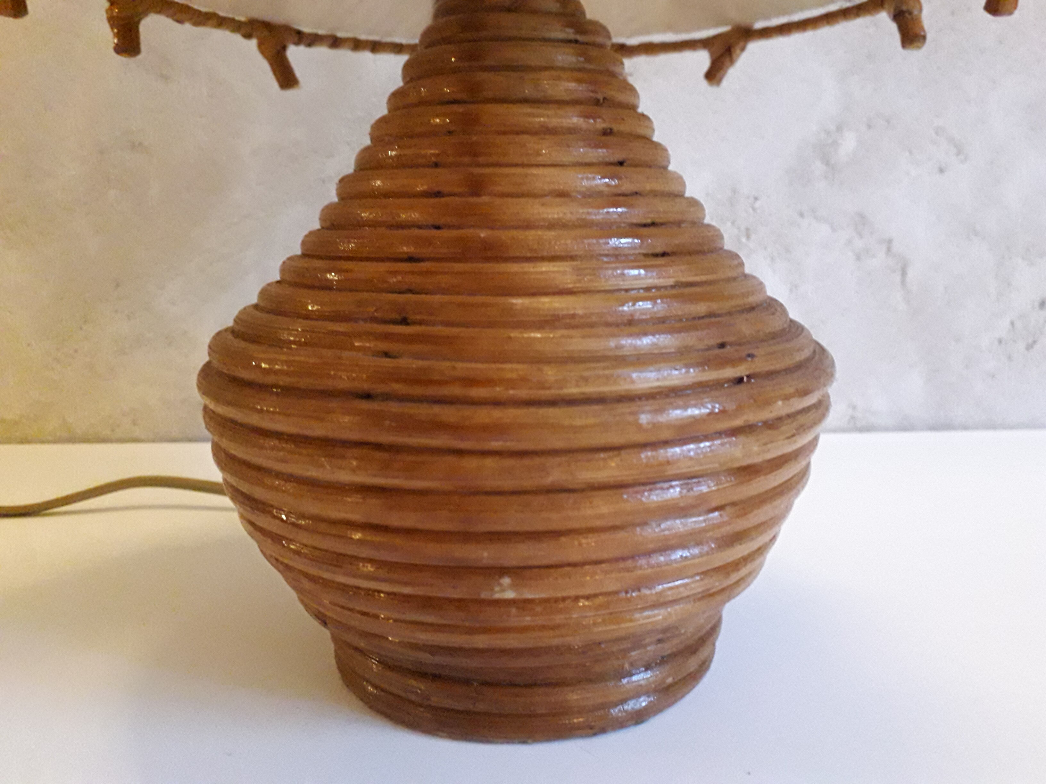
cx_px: 523
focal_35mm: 27
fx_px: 816
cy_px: 392
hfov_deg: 65.3
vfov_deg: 51.4
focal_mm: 3.6
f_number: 1.9
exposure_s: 1/20
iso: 640
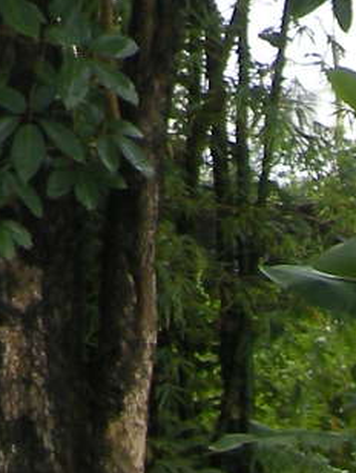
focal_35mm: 272
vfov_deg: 6.5
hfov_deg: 5.3
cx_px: -460
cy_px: -1041
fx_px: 3727
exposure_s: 1/83
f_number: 3.4
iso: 64
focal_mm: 7.5
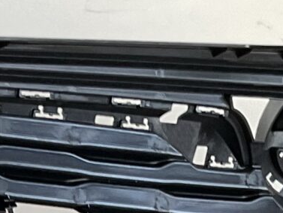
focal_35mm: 197
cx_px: -74
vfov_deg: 7.0
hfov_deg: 9.9
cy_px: 539
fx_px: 1611
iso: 64
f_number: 1.8
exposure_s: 1/50
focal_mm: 3
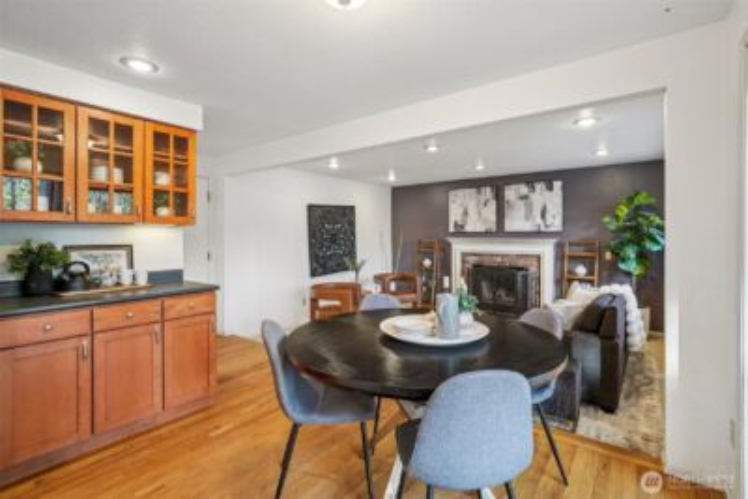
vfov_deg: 73.8
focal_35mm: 16
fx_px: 333
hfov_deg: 96.7
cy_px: 250
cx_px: 374
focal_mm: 16
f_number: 8
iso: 1600
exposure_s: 1/13
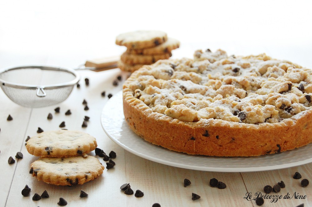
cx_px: 156
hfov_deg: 27.0
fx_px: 649
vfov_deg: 18.2
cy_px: 104
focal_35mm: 75
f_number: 5.6
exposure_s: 1/30
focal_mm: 50
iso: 800
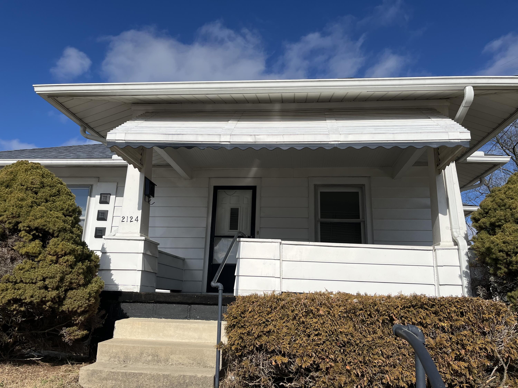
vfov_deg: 53.1
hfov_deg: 67.3
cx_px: 259
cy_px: 194
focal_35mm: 26
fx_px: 389
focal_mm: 5.1
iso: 50
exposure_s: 1/7874
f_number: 1.6
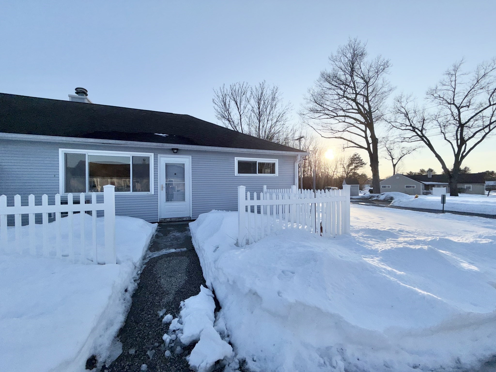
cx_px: 248
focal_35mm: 14
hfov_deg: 102.1
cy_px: 186
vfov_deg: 85.7
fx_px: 201
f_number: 2.2
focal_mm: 2.22
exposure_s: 1/1368
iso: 16
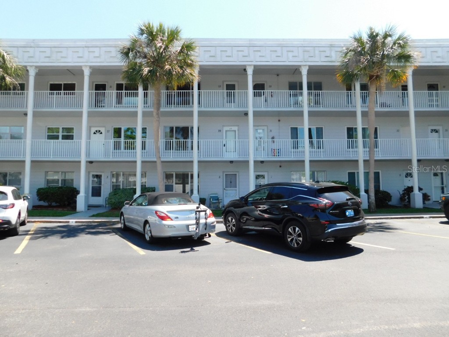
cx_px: 224
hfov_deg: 73.9
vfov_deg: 58.9
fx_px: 298
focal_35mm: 23
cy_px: 168
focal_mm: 4
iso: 125
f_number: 3
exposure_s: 1/640
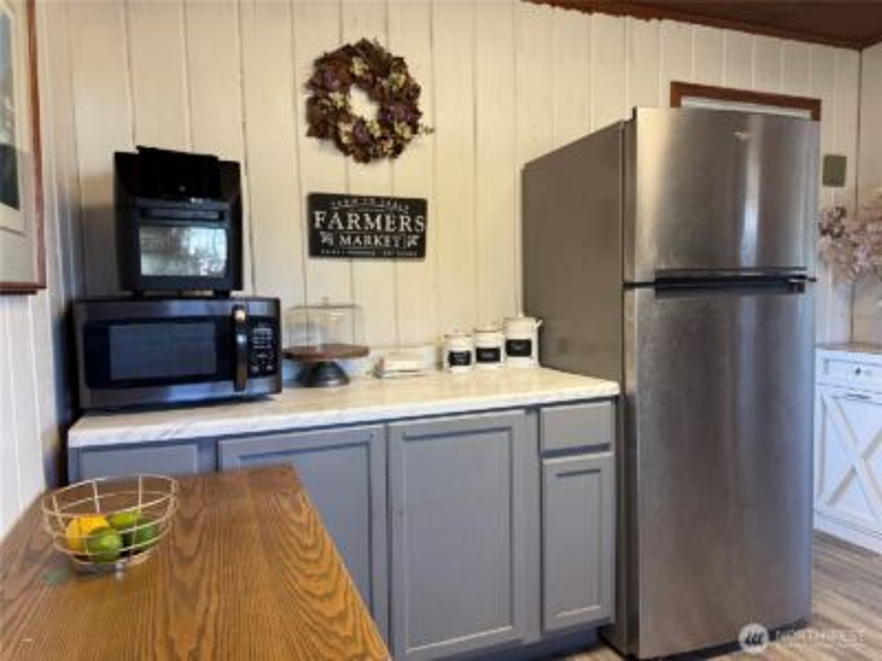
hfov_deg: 71.6
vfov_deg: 56.8
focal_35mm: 24
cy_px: 330
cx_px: 441
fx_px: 612
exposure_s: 1/64
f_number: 1.78
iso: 125
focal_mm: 6.76
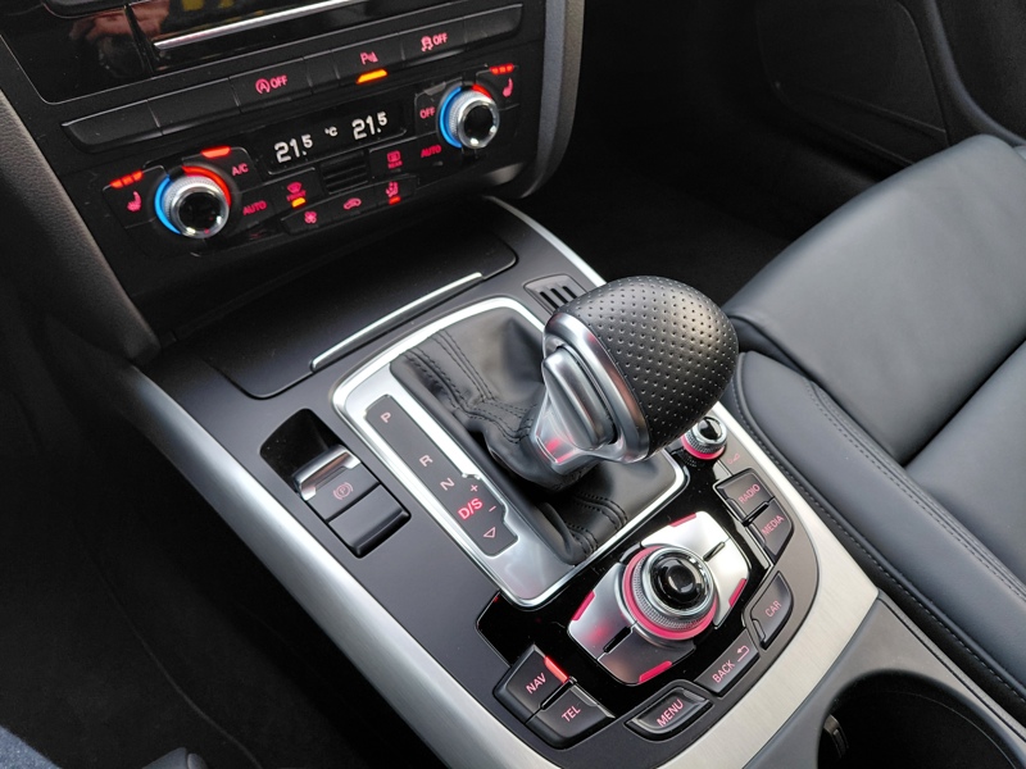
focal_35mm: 25
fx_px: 741
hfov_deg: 69.4
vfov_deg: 54.9
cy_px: 384
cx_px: 513
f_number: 1.8
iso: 320
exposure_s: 1/60
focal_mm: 4.69
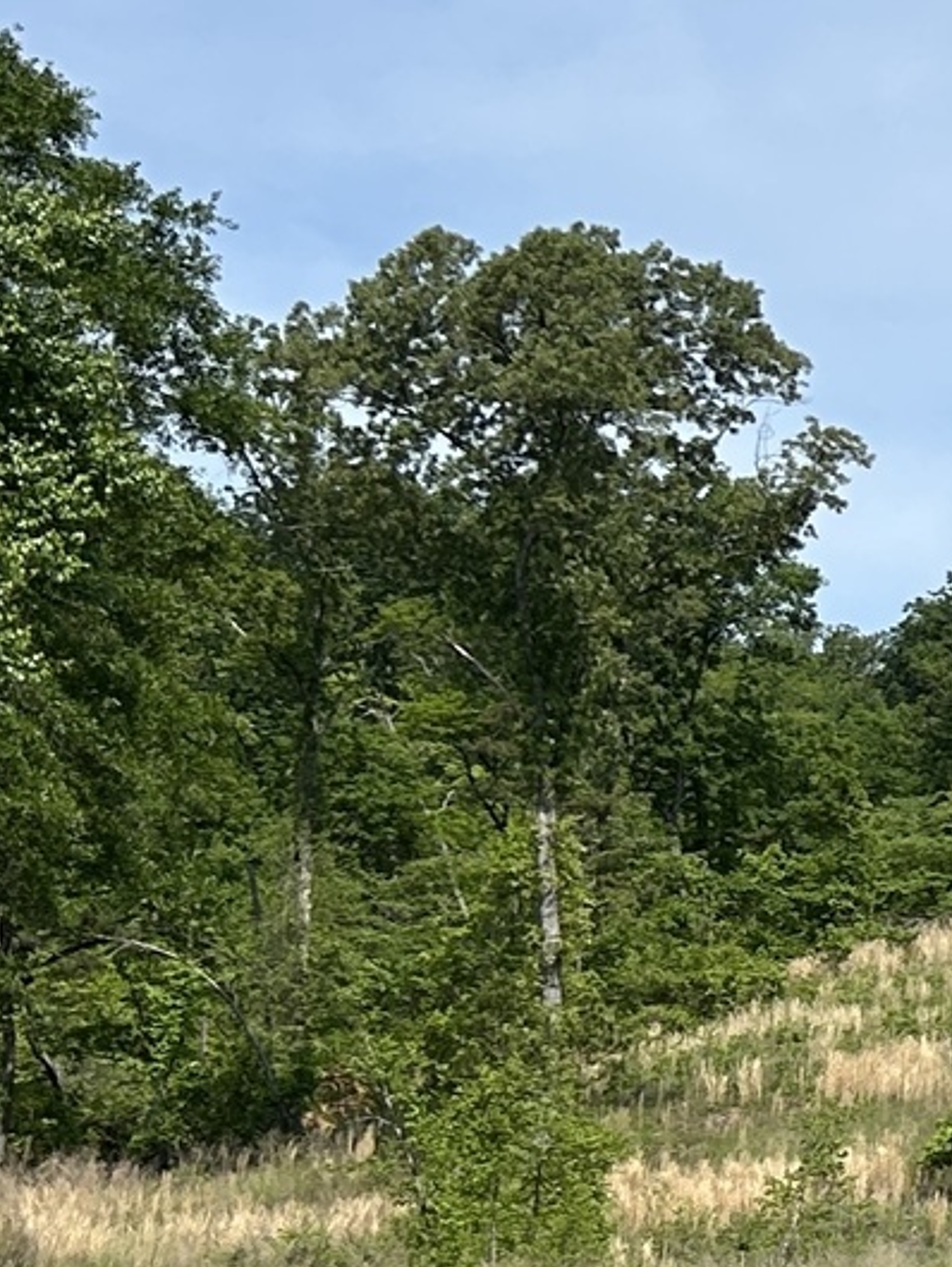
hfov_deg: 11.8
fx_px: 4140
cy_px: 916
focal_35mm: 113
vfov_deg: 17.3
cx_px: 1868
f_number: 1.5
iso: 50
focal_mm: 5.7
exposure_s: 1/4630
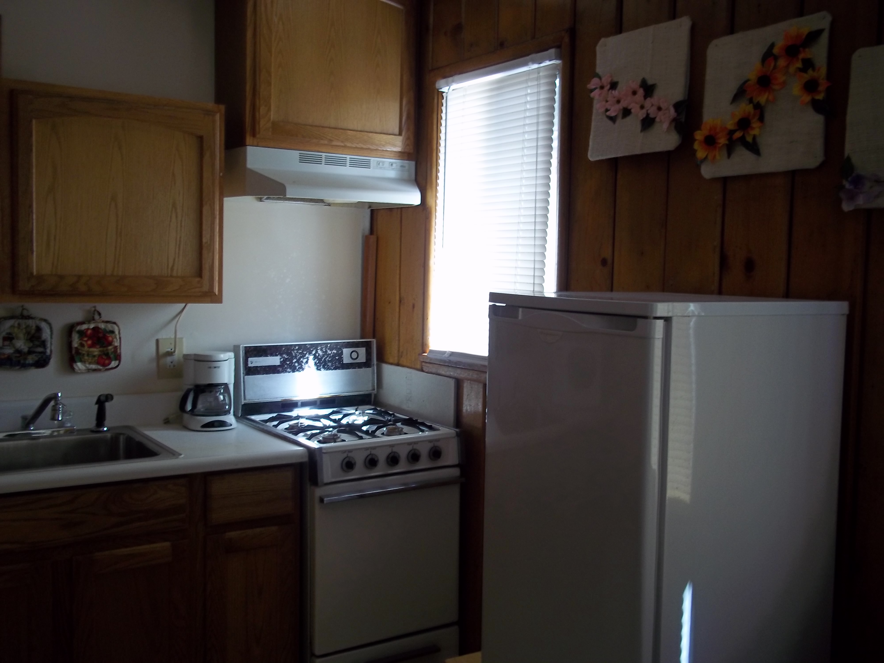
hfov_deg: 51.4
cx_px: 442
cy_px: 332
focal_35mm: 36
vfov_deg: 39.7
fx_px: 919
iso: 80
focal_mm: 6.5
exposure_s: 1/40
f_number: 3.1
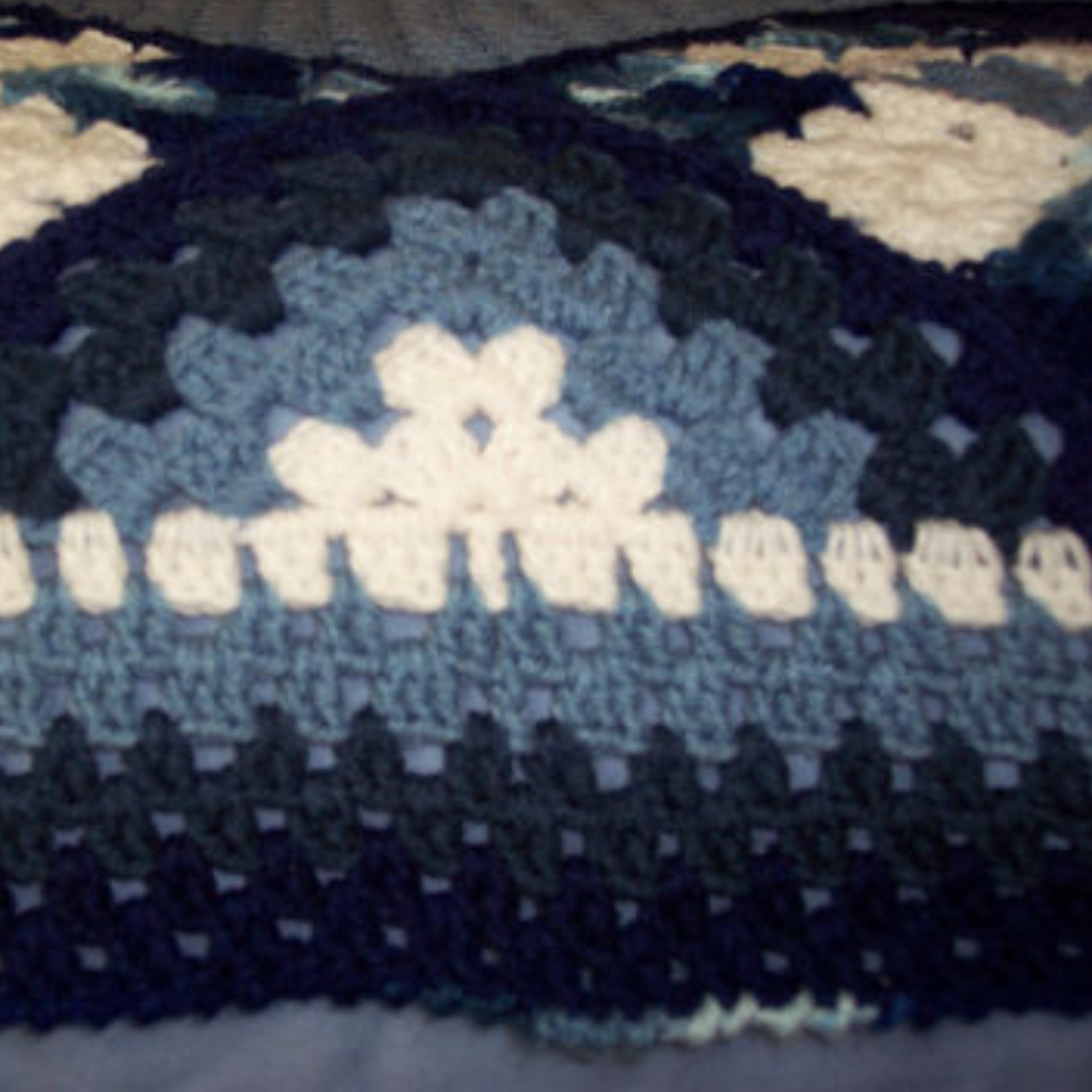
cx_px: 363
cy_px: 540
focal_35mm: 47
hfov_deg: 35.7
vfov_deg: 36.1
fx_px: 1677
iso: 140
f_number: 2.8
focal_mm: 8
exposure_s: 1/60
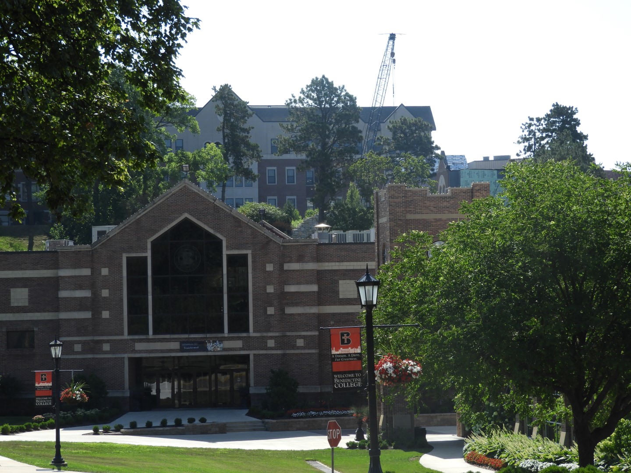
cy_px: 236
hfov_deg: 17.1
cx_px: 316
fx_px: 2096
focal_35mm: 115
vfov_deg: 12.9
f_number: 5
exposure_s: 1/500
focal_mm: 20.6
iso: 100
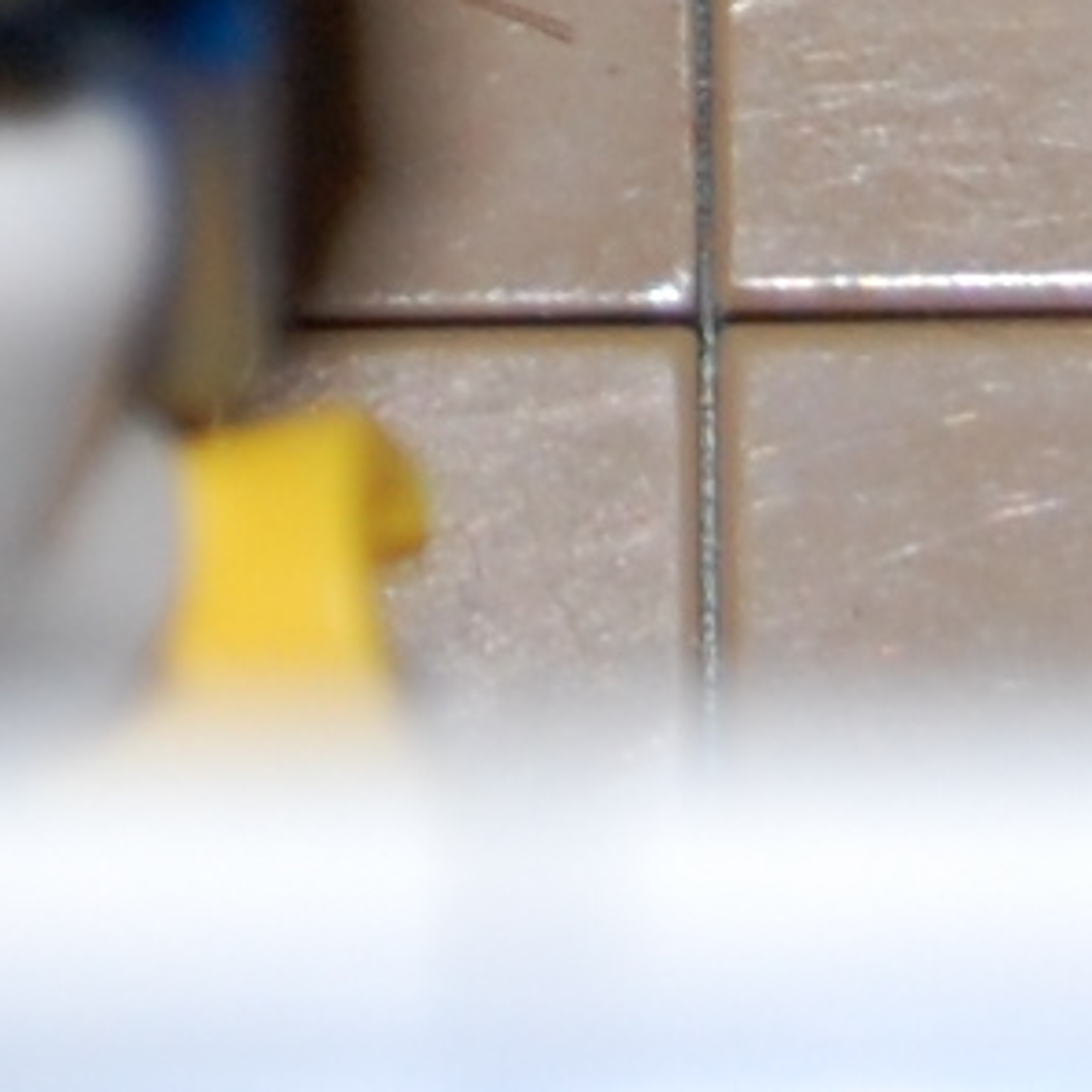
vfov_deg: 2.5
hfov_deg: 2.5
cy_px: -2100
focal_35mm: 707
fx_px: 25243
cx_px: -198
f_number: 5.6
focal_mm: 55
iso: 400
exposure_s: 1/60
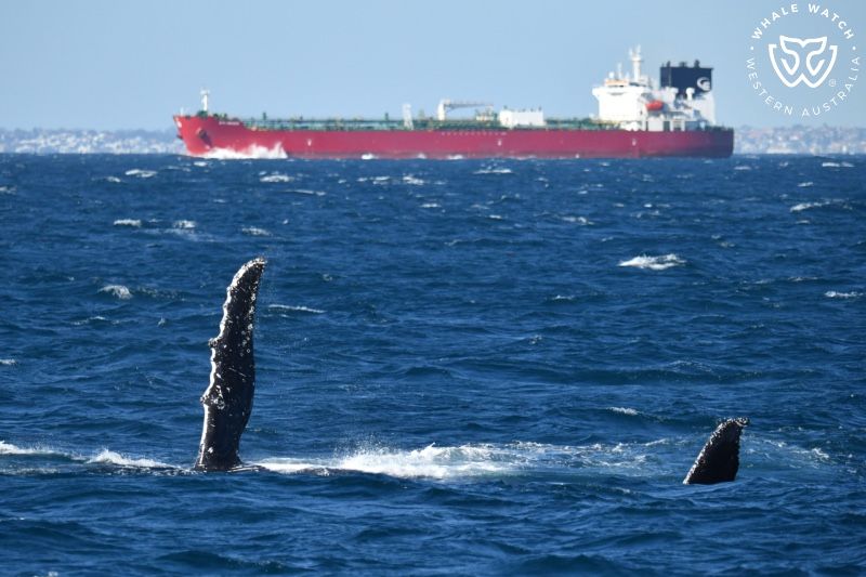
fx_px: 8177
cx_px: 433
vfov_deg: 4.0
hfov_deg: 6.1
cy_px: 288
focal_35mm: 340
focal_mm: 340
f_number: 6
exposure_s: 1/8000
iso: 1250
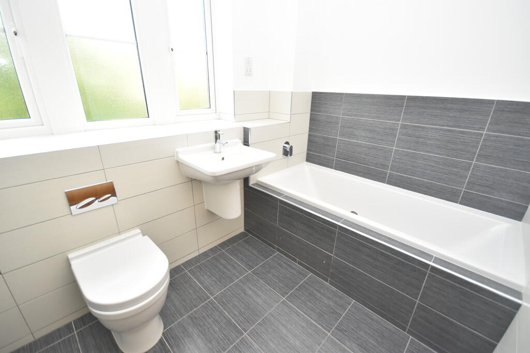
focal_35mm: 15
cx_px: 265
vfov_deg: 77.3
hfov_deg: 100.4
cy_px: 176
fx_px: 221
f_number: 4.5
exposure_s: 1/160
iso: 800
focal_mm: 10
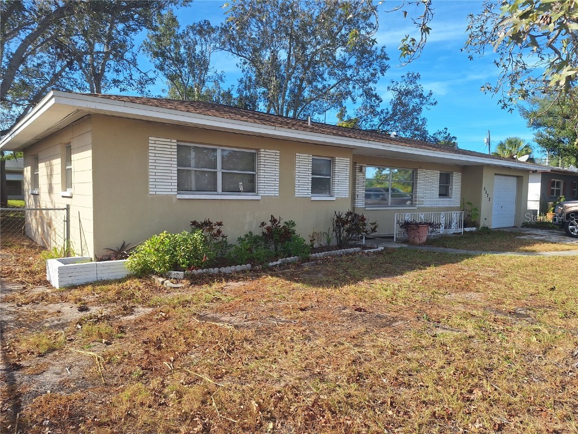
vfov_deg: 58.9
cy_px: 217
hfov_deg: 73.9
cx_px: 289
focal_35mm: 23
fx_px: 384
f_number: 1.8
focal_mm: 5.54
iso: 40
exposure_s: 1/1818
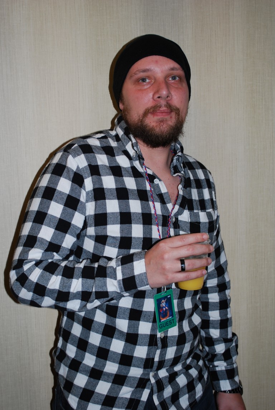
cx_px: 138
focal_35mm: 51
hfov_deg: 26.6
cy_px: 205
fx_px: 583
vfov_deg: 38.8
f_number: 5
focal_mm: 34
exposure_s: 1/60
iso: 200
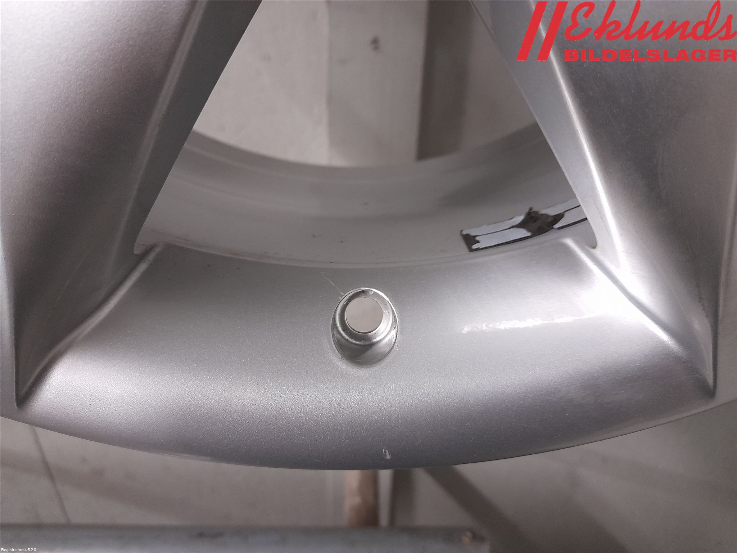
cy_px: 276
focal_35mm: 25
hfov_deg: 69.4
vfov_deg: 54.9
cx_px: 368
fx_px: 532
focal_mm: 4.6
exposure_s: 1/25
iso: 400
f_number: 2
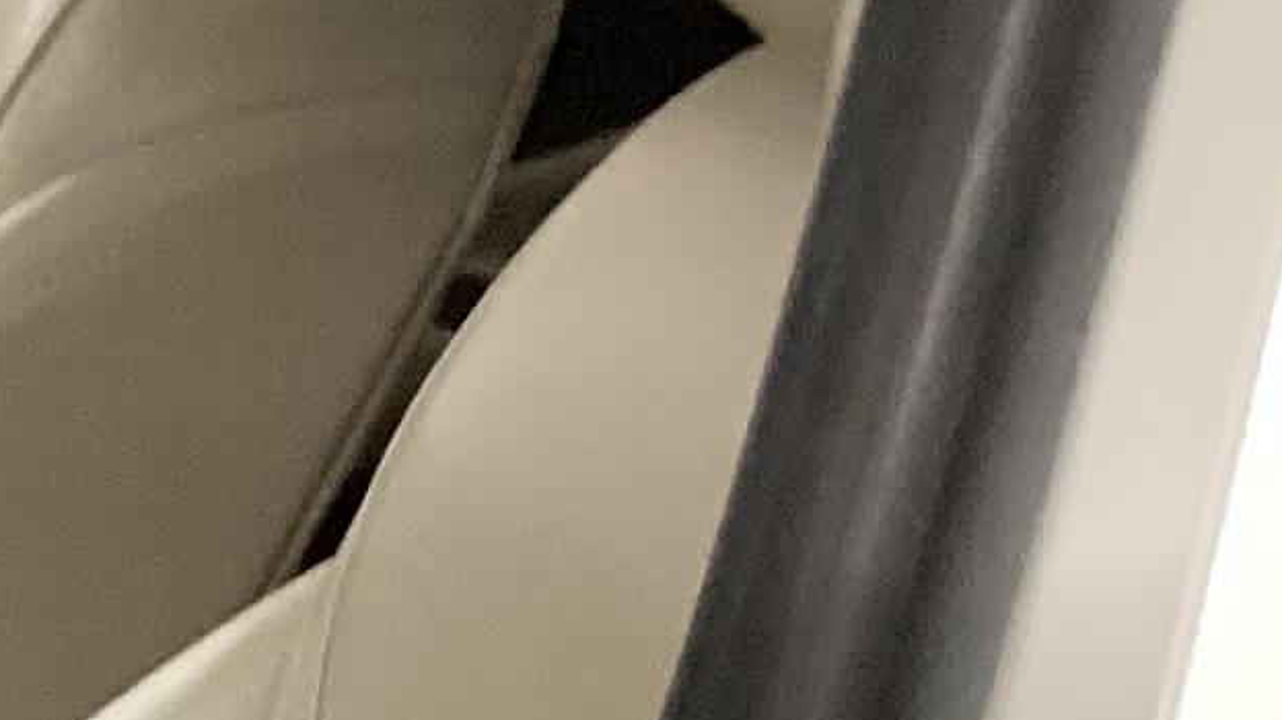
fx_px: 6015
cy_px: 1195
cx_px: -1887
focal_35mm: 177
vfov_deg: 6.7
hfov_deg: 10.4
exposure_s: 1/40
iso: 250
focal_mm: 3.3
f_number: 2.4
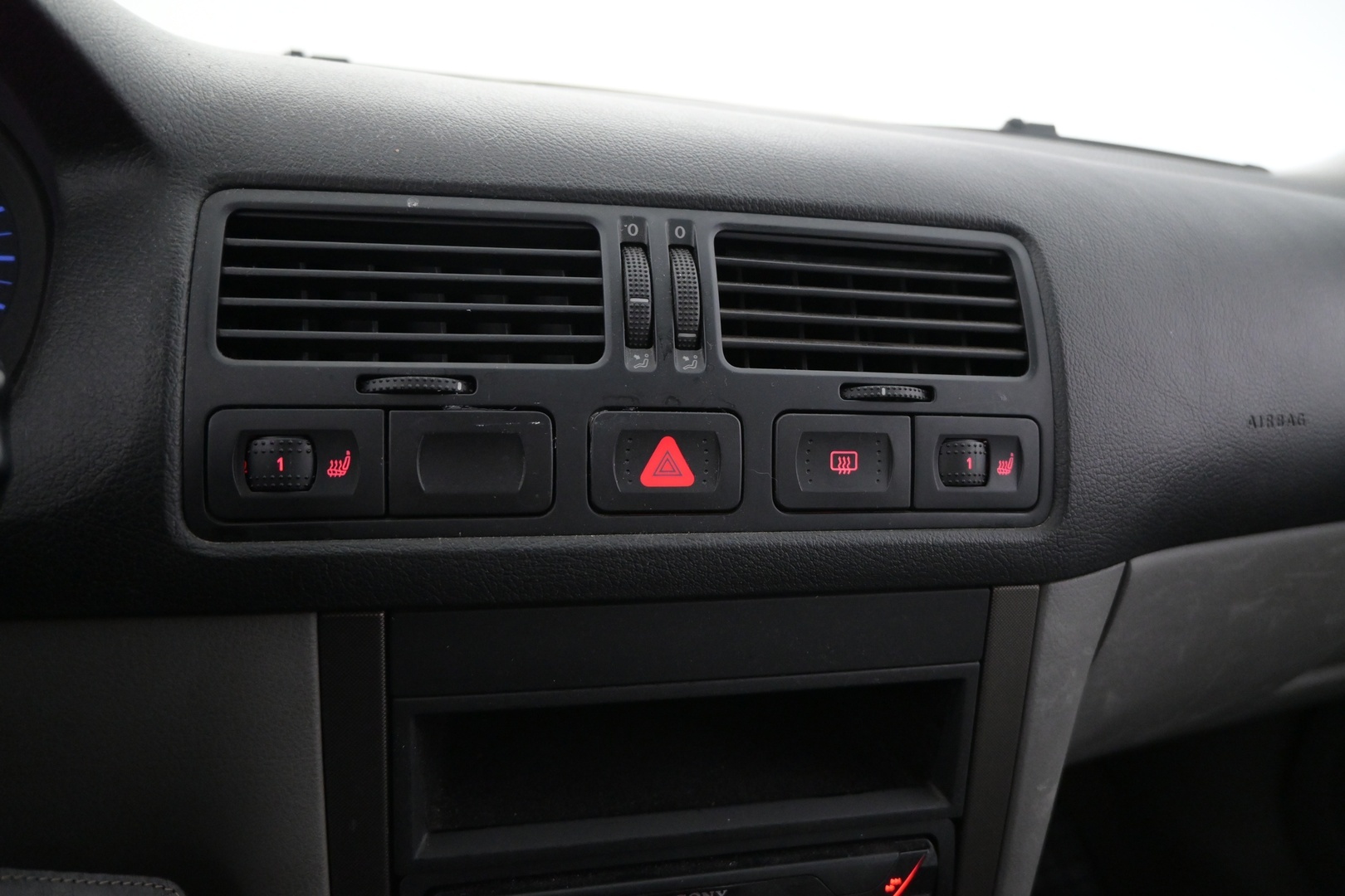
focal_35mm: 24
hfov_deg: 73.7
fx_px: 897
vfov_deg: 53.1
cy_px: 448
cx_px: 672
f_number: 3.5
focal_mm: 16
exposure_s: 1/50
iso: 2500
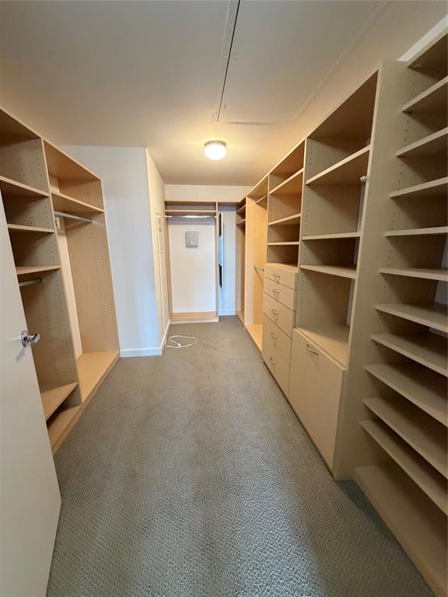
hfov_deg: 85.7
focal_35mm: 14
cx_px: 224
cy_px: 298
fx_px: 242
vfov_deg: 102.1
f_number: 2.2
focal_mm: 2.22
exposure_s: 1/60
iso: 500
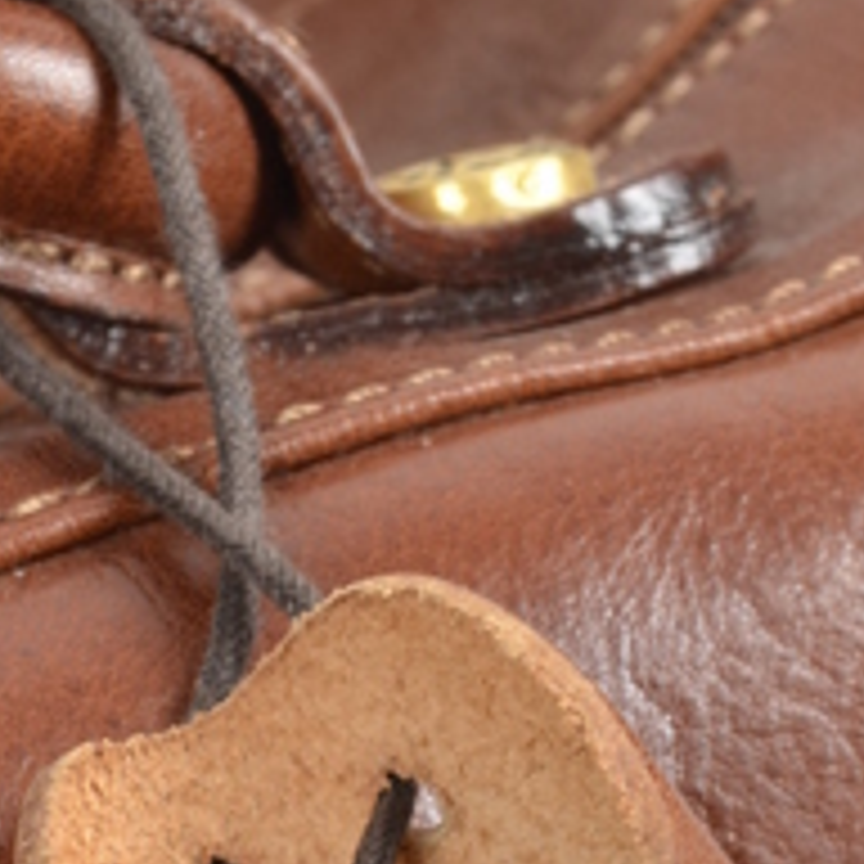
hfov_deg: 7.5
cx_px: 490
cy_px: 1170
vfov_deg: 7.4
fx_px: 6591
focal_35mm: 233
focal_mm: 55
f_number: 14
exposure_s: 1/60
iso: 200
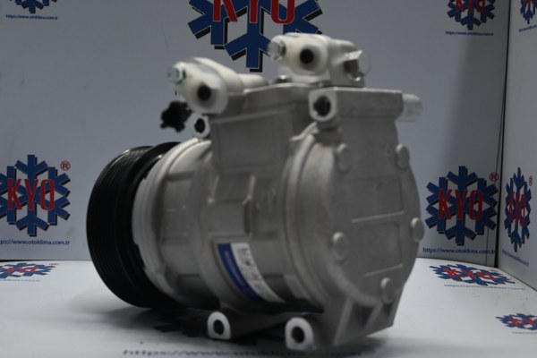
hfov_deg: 37.9
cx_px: 268
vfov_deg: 25.8
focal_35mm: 52
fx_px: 783
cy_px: 179
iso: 560
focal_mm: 35
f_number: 5.3
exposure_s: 1/60
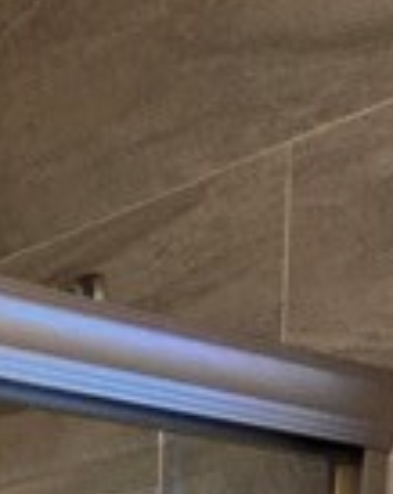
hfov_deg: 14.2
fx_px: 1386
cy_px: 1020
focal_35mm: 95
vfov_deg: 15.6
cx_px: -321
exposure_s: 1/60
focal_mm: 2.2
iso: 200
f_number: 2.2
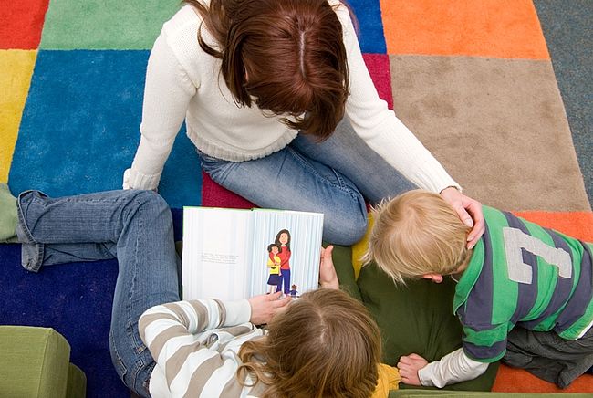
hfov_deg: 53.0
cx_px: 296
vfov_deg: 37.0
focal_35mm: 36
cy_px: 199
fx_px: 594
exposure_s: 1/30
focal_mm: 24
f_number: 4.5
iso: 200
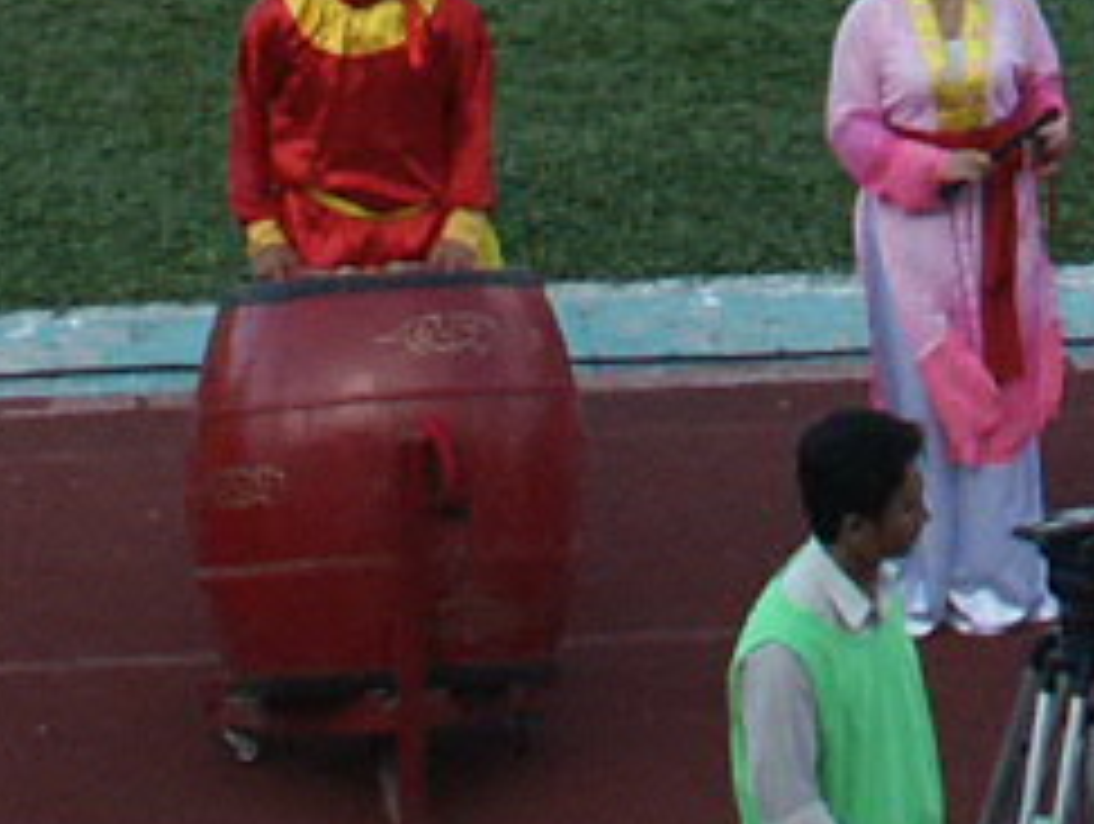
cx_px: 1553
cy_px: -1833
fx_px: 10192
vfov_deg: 4.4
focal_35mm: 322
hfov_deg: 6.1
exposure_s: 1/250
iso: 100
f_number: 4.5
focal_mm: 12.79
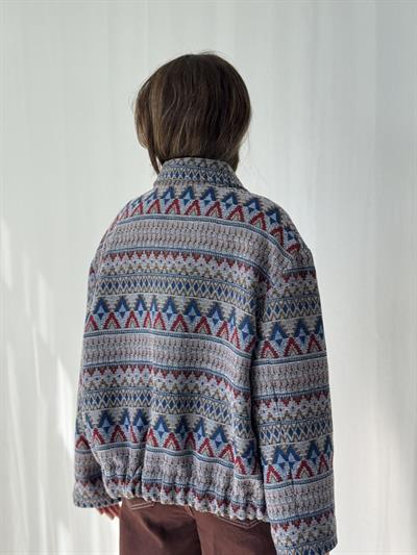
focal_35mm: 48
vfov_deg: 39.6
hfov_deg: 30.3
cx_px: 208
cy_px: 278
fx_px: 771
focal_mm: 6.76
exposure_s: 1/392
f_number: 1.78
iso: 64
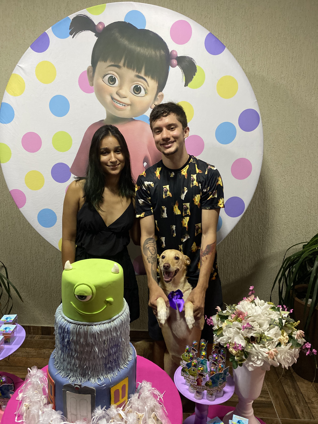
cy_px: 212
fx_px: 318
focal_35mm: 26
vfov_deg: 67.3
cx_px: 159
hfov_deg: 53.1
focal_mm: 4.25
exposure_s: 1/60
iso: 400
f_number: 1.8
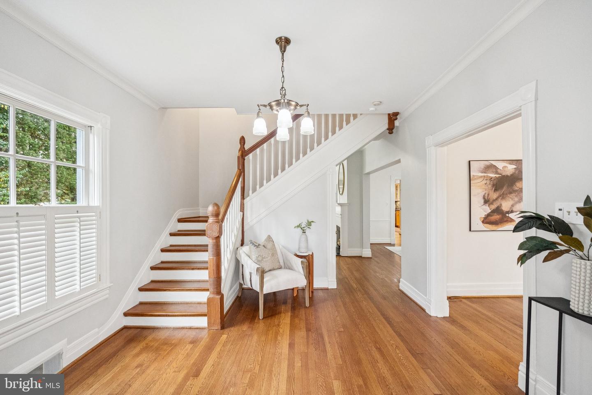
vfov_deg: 73.8
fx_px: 263
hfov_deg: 96.7
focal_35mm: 16
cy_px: 198
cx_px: 296
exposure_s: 1/125
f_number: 4
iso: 2500
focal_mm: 16
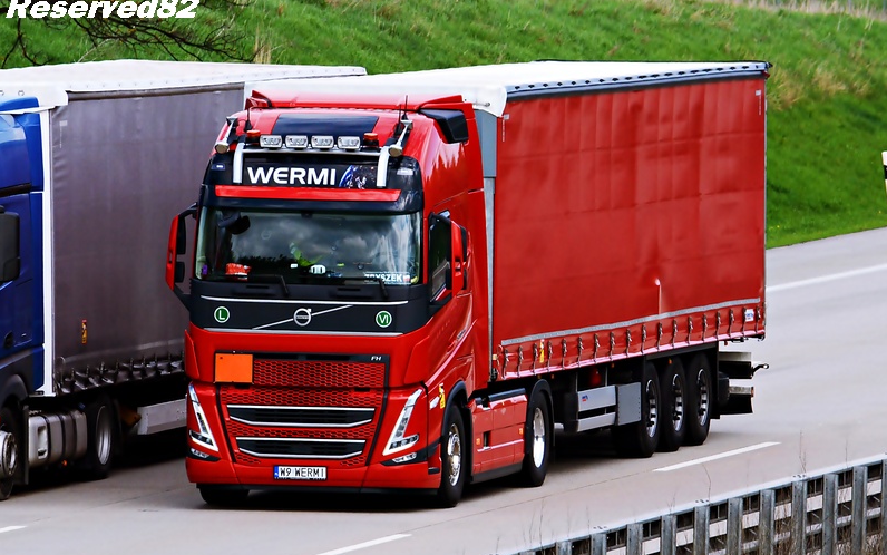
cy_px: 278
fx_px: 10011
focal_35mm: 414
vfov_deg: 3.2
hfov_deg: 5.1
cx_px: 444
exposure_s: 1/1250
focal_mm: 270
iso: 800
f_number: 10
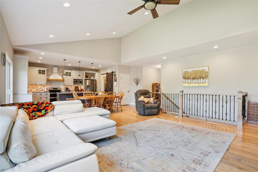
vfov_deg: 73.7
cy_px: 86
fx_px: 115
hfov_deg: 96.7
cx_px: 129
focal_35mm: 16
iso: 800
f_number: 9
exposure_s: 1/30
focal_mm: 16
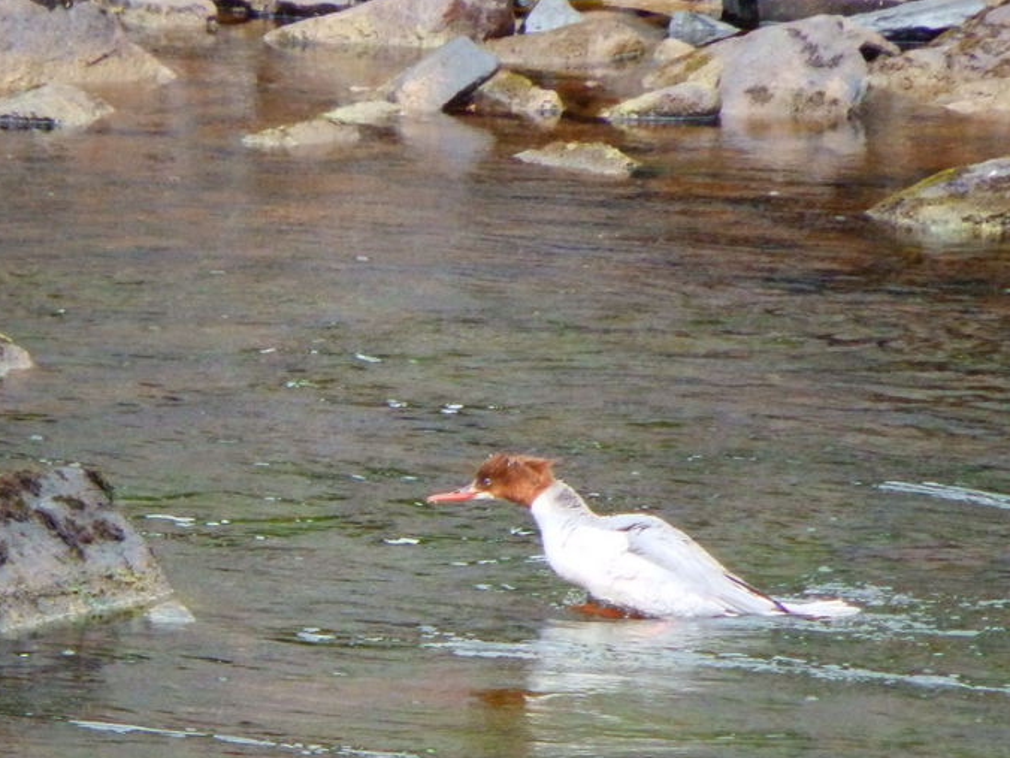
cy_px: 551
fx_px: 44087
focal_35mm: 1511
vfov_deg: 1.0
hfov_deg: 1.3
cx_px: 547
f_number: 5.7
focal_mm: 160
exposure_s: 1/500
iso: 800
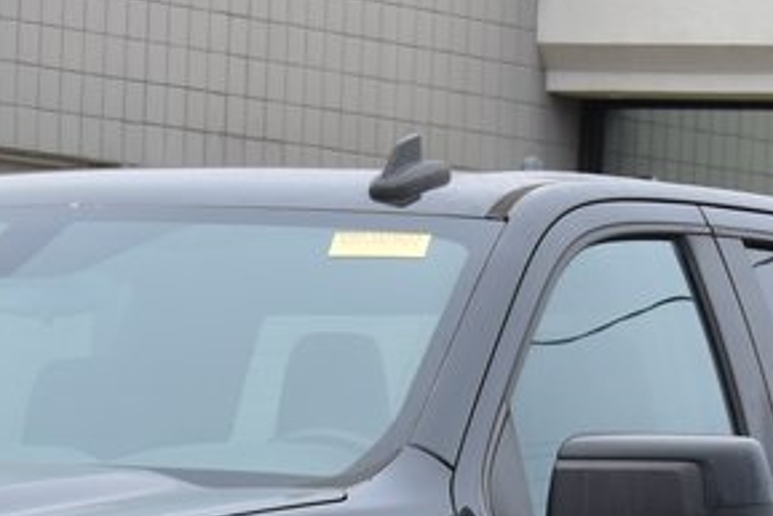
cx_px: 96
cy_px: 860
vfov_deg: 5.1
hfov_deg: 7.7
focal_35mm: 266
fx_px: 5714
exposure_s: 1/80
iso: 400
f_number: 8
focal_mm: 50
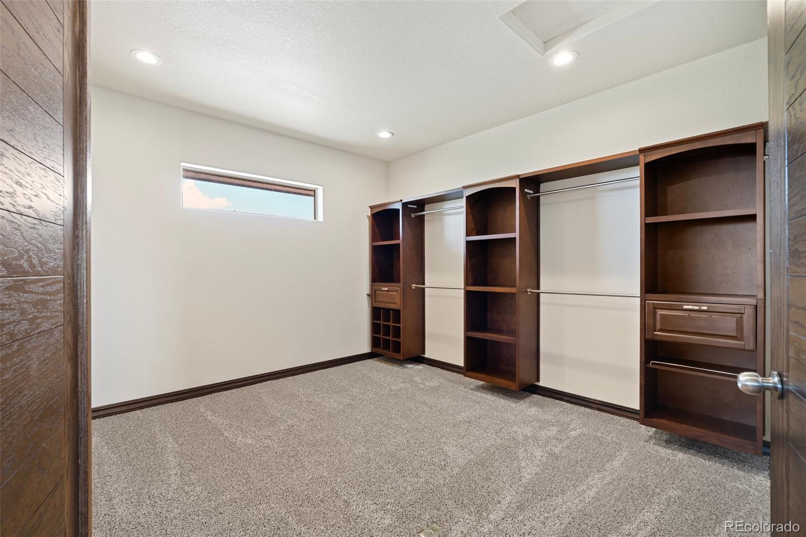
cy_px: 268
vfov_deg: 73.7
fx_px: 358
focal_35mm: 16
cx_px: 403
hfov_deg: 96.7
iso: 200
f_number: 9
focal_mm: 16
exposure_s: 1.3
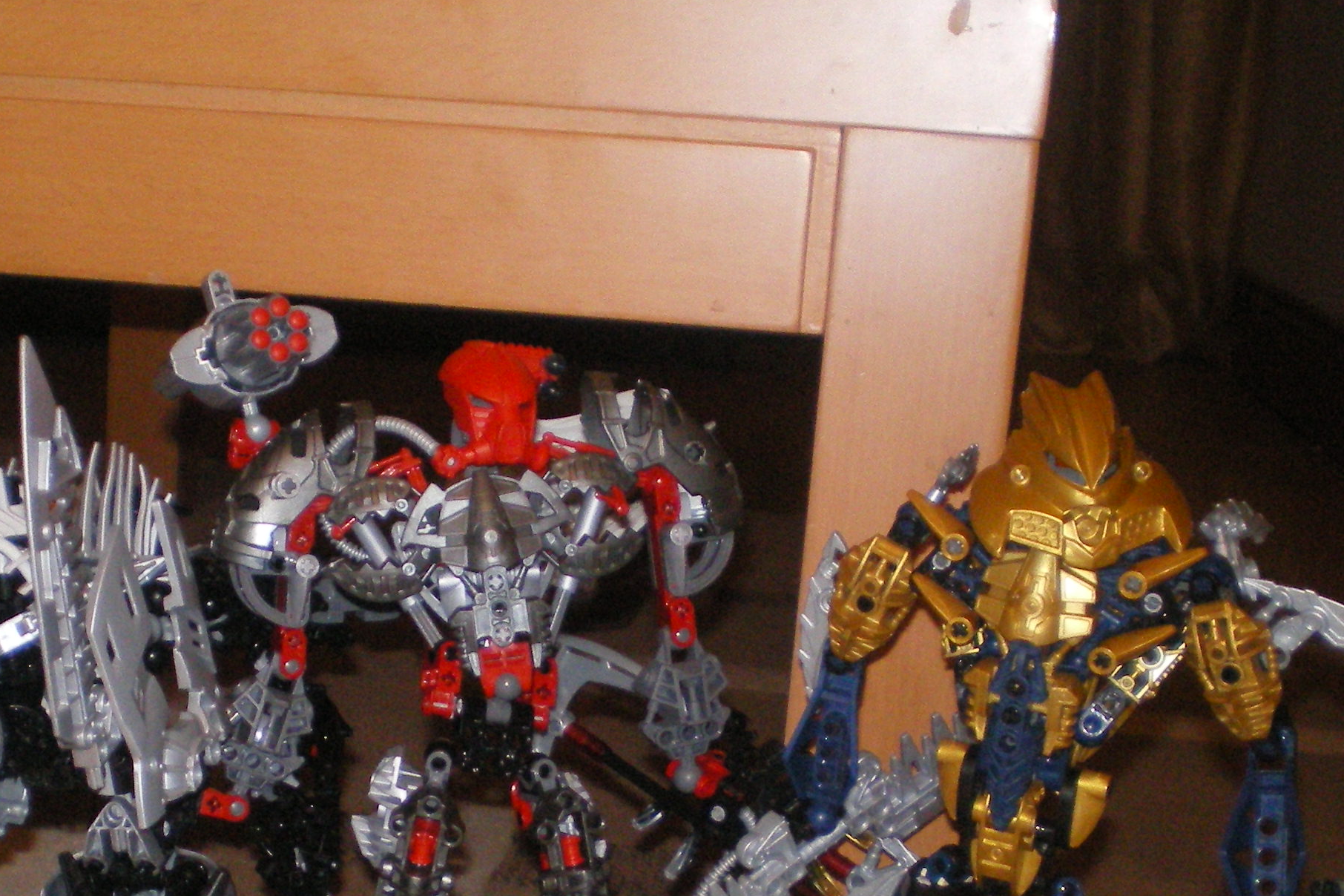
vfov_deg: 20.0
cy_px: 762
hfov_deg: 29.8
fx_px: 2501
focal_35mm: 67
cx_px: 418
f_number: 3.1
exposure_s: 1/30
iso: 400
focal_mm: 6.3
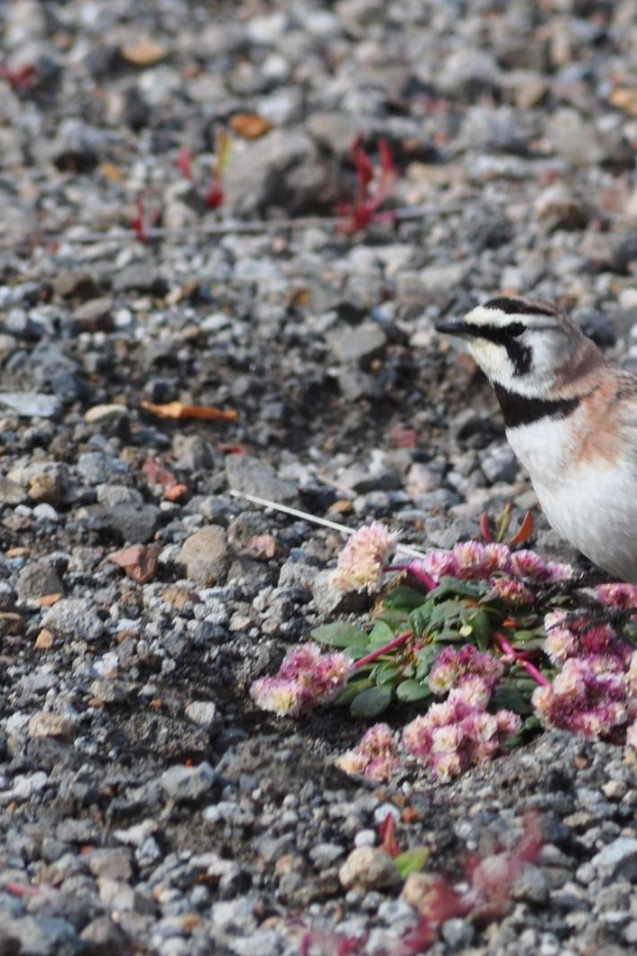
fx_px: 18020
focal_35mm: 679
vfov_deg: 3.0
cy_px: 478
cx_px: 714
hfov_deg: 2.0
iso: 250
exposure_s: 1/250
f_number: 10
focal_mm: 300
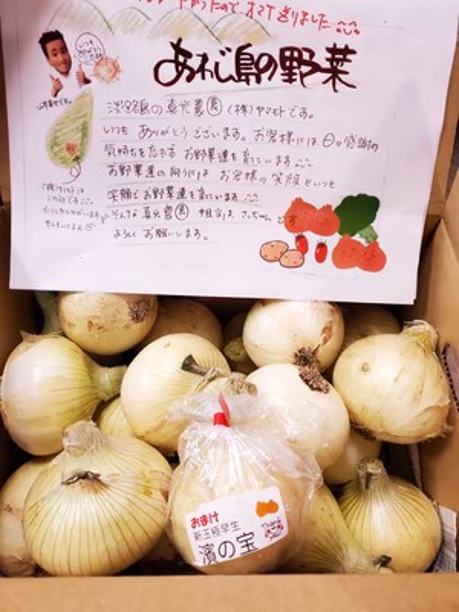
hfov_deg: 53.1
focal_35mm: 26
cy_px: 306
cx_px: 230
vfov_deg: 67.3
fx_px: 460
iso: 320
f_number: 1.5
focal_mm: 4.3
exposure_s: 1/50
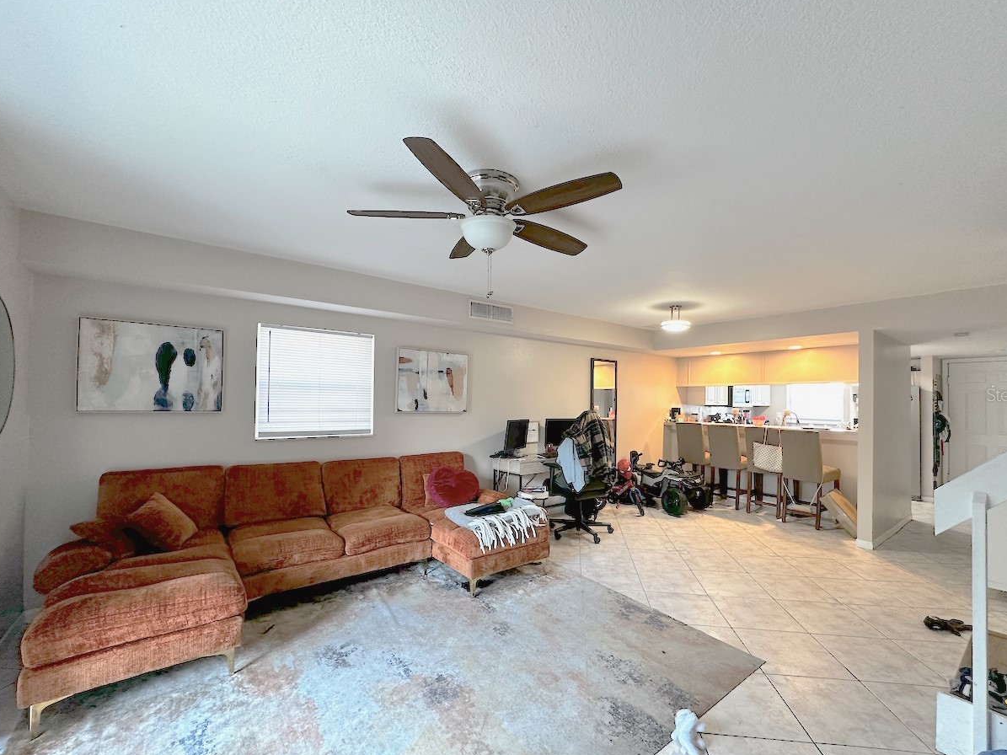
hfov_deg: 98.1
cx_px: 527
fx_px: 436
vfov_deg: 81.7
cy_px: 394
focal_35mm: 15
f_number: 2.2
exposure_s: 1/60
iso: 250
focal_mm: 2.22
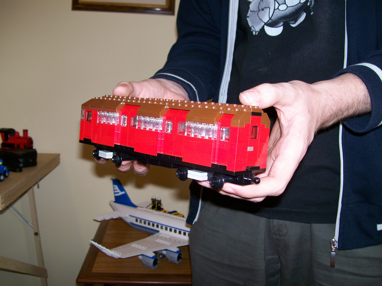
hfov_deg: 51.4
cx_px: 191
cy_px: 143
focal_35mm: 36
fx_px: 397
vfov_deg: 39.7
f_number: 2.7
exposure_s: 1/64
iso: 80
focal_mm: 6
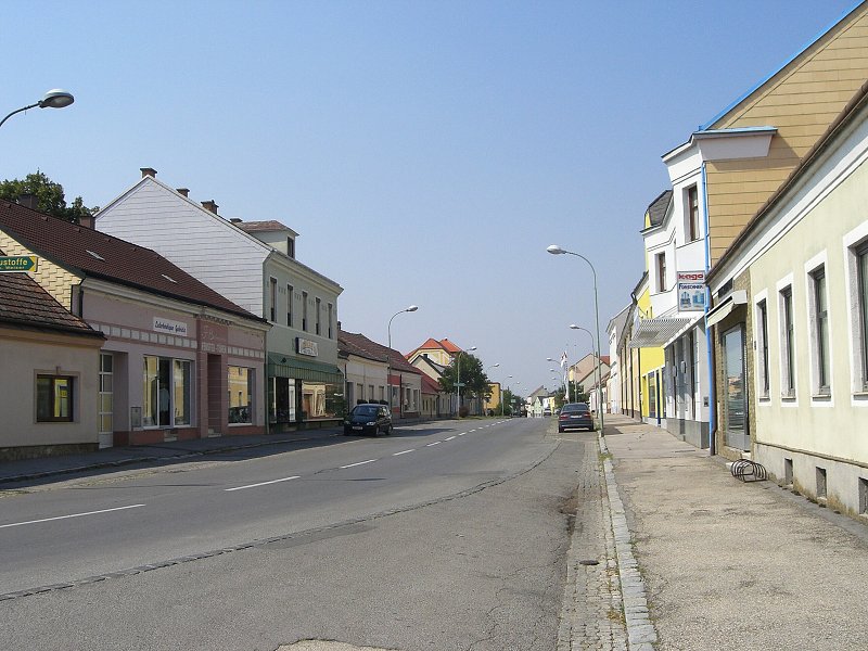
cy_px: 326
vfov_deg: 37.7
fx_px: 953
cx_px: 434
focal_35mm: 38
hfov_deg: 49.0
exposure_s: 1/1000
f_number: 4.4
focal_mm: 6.3
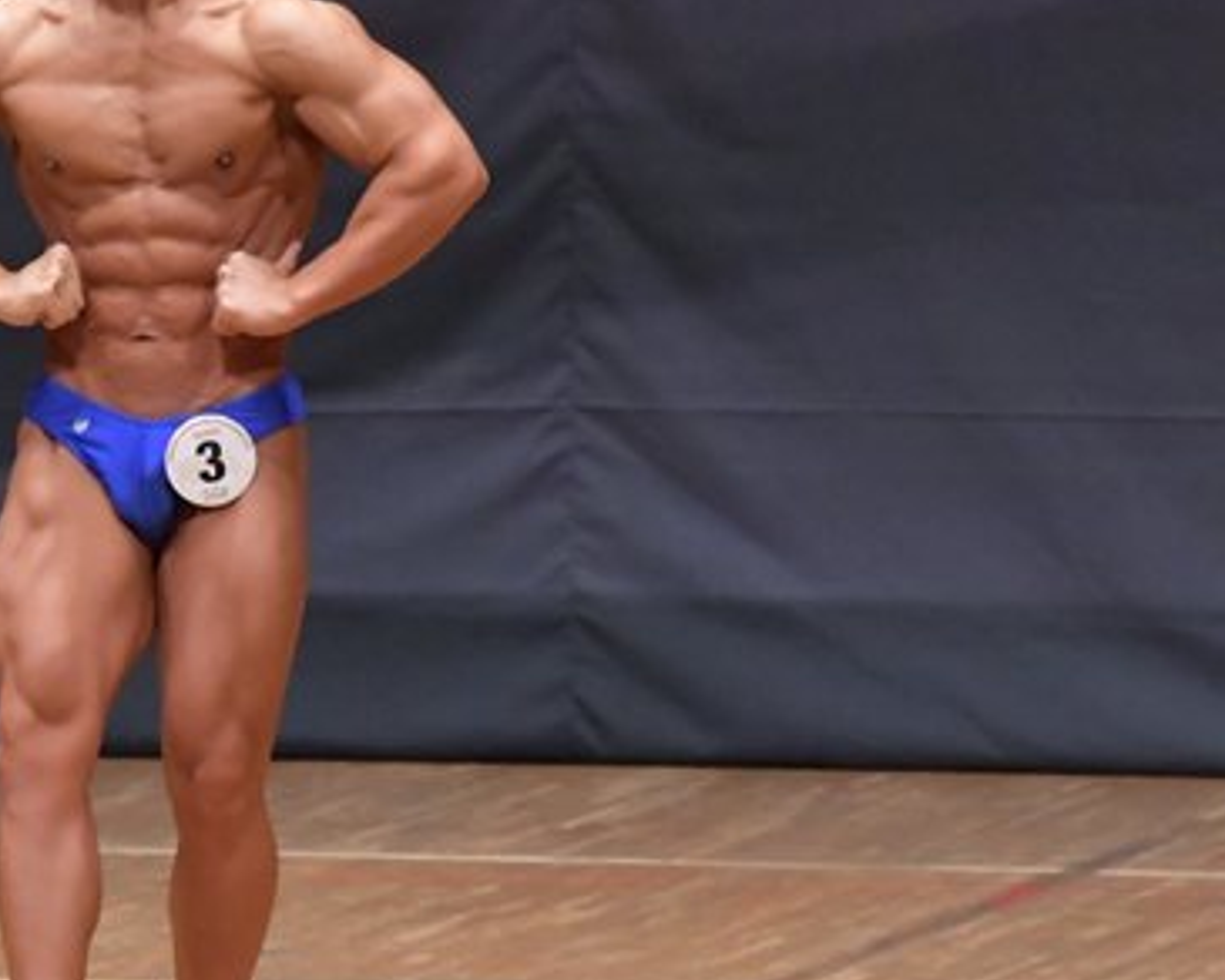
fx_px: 21681
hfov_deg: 3.2
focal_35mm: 598
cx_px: 55
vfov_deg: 2.6
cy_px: 473
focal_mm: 200
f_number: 5.6
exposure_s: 1/400
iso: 6400
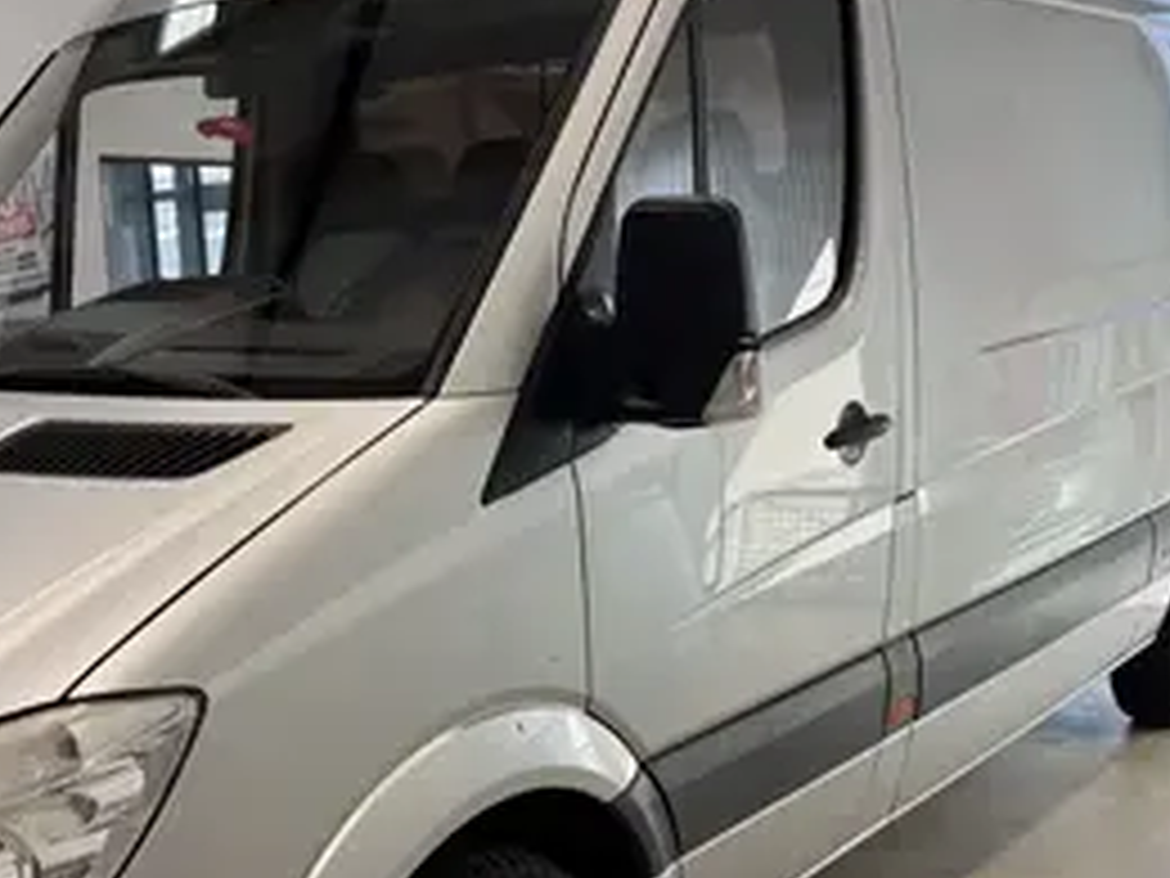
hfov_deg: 41.8
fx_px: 1521
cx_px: 448
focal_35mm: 45
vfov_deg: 32.0
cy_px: 574
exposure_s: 1/379
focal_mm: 6.76
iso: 80
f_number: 1.78
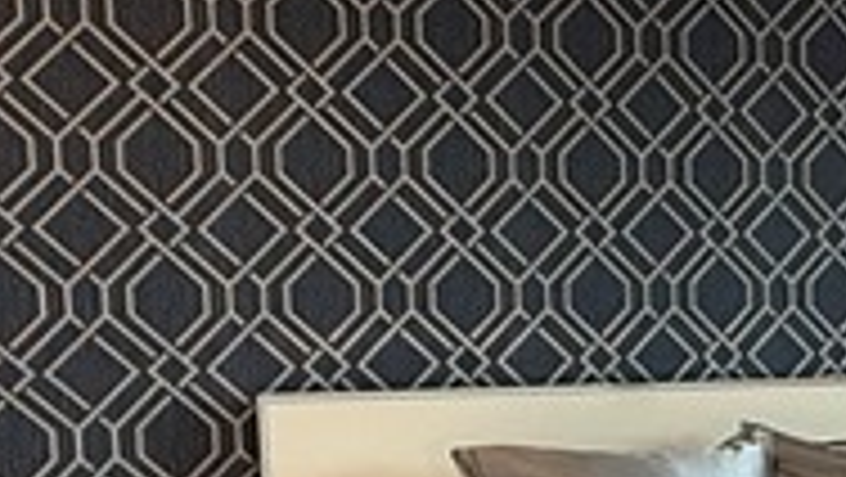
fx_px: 1863
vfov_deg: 14.3
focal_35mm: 83
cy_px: 518
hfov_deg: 22.8
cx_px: 1102
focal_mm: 2.22
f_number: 2.2
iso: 200
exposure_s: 1/120
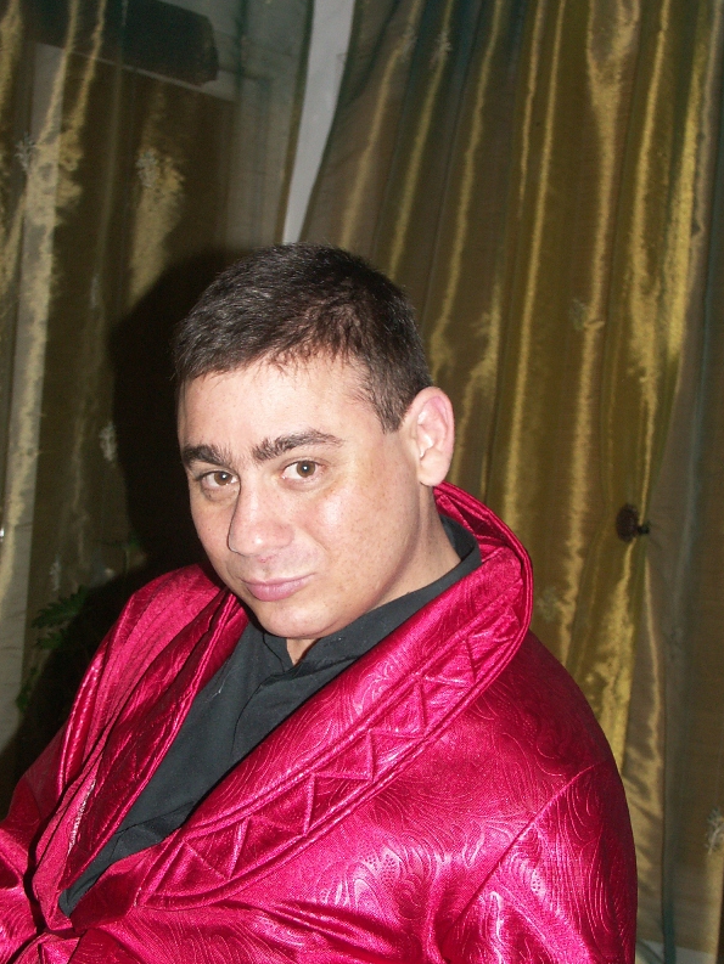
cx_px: 309
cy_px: 543
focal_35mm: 62
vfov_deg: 31.2
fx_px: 1729
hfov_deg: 23.6
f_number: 3.5
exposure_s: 1/160
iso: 100
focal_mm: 12.32
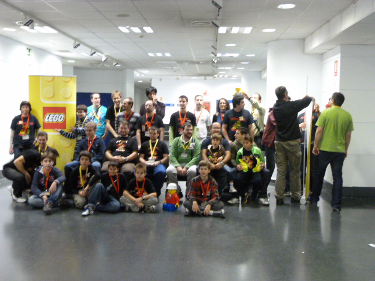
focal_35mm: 39
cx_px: 188
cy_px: 140
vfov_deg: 36.8
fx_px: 422
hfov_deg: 47.9
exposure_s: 1/15
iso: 800
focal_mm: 7
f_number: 3.1
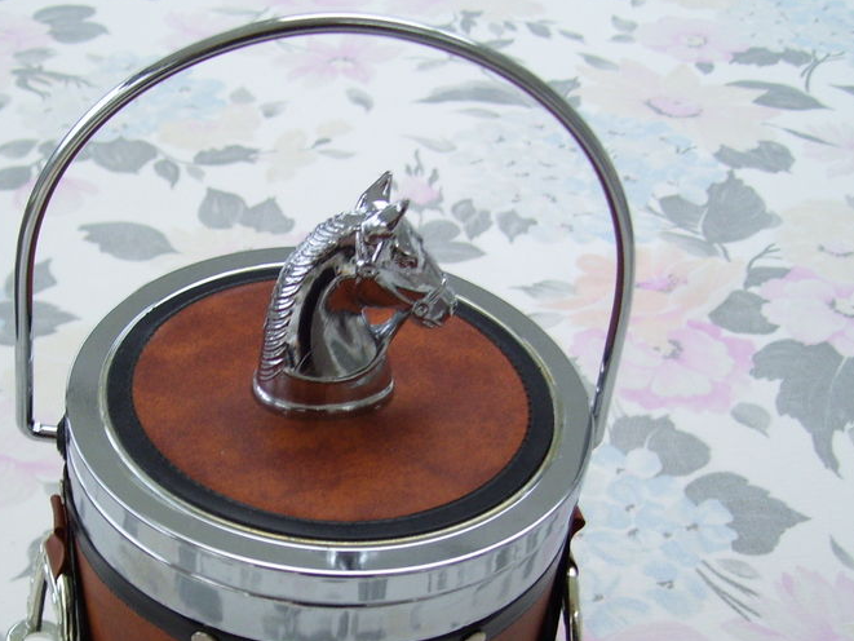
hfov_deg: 33.9
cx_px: 258
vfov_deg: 25.8
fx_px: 1382
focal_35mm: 56
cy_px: 478
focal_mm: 6
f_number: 2.7
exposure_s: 1/30
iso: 125
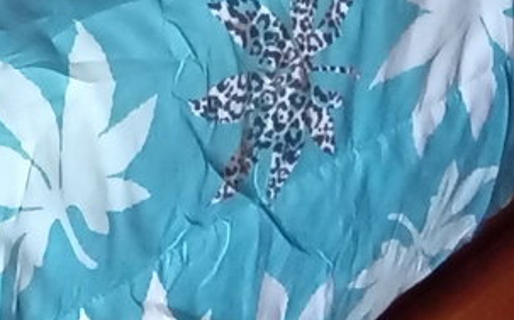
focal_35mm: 140
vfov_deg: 7.9
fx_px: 1960
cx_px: -44
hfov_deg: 14.6
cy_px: -681
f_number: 2
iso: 437
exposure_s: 1/25
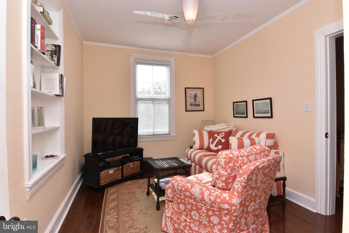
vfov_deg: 67.5
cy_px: 116
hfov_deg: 90.0
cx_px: 174
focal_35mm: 18
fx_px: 175
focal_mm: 12
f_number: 18
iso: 800
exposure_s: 1/125
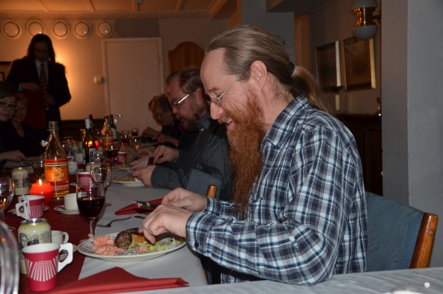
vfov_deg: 28.0
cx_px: 222
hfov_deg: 41.2
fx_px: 589
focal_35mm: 48
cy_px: 147
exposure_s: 1/60
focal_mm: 32
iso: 800
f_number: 4.2
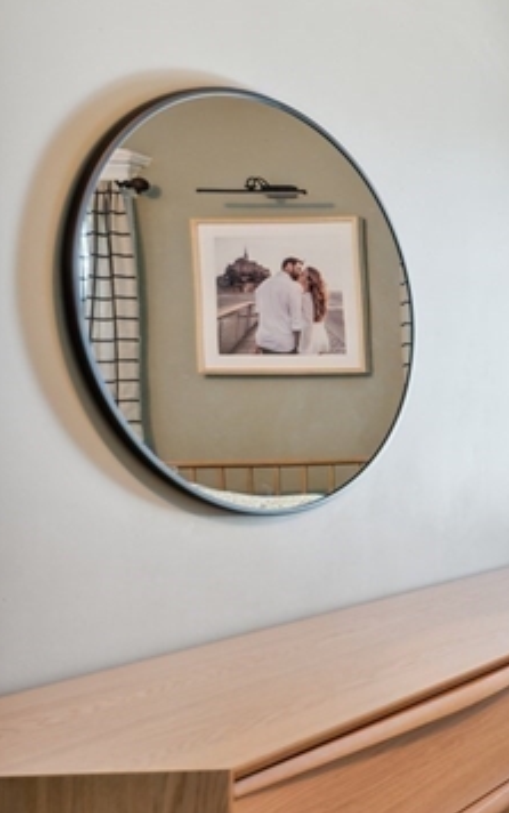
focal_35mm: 41
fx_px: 909
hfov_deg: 16.4
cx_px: 1155
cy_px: 424
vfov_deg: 48.2
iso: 100
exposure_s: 1/1.25
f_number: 8
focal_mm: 14
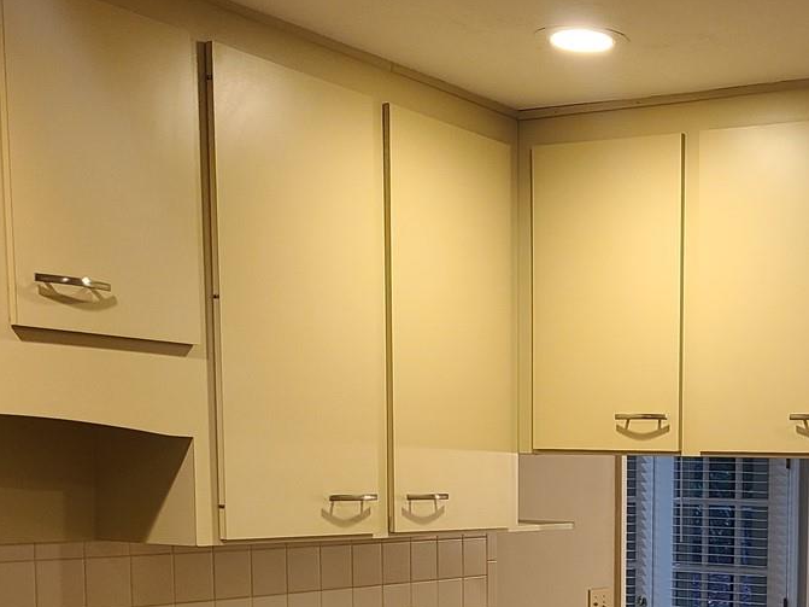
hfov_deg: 29.6
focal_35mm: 62
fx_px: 1449
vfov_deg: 22.5
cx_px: 767
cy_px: 642
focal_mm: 5.4
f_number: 1.8
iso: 250
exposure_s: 1/40
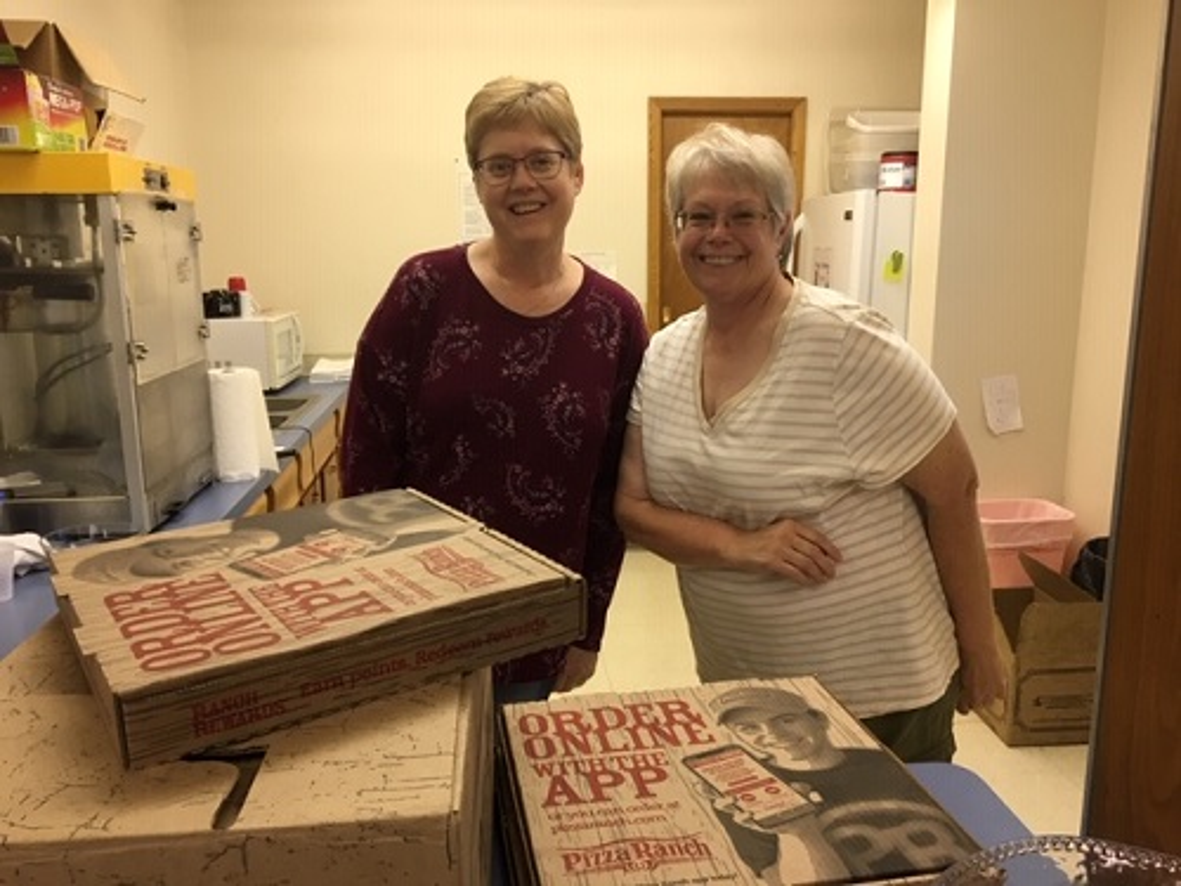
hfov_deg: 61.7
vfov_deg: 48.2
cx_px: 590
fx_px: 989
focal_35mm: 29
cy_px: 443
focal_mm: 4.15
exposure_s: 1/30
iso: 64
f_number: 2.2
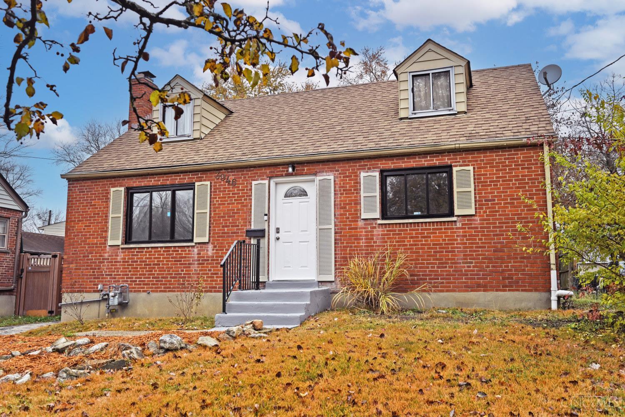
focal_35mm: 30
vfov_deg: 44.3
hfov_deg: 62.8
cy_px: 208
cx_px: 312
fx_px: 512
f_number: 5.6
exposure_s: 1/250
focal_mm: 29.5
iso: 140
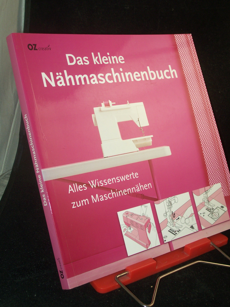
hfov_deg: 27.5
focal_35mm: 53
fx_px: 470
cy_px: 154
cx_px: 115
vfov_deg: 36.2
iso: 80
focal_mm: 8.7
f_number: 3.2
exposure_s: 1/80
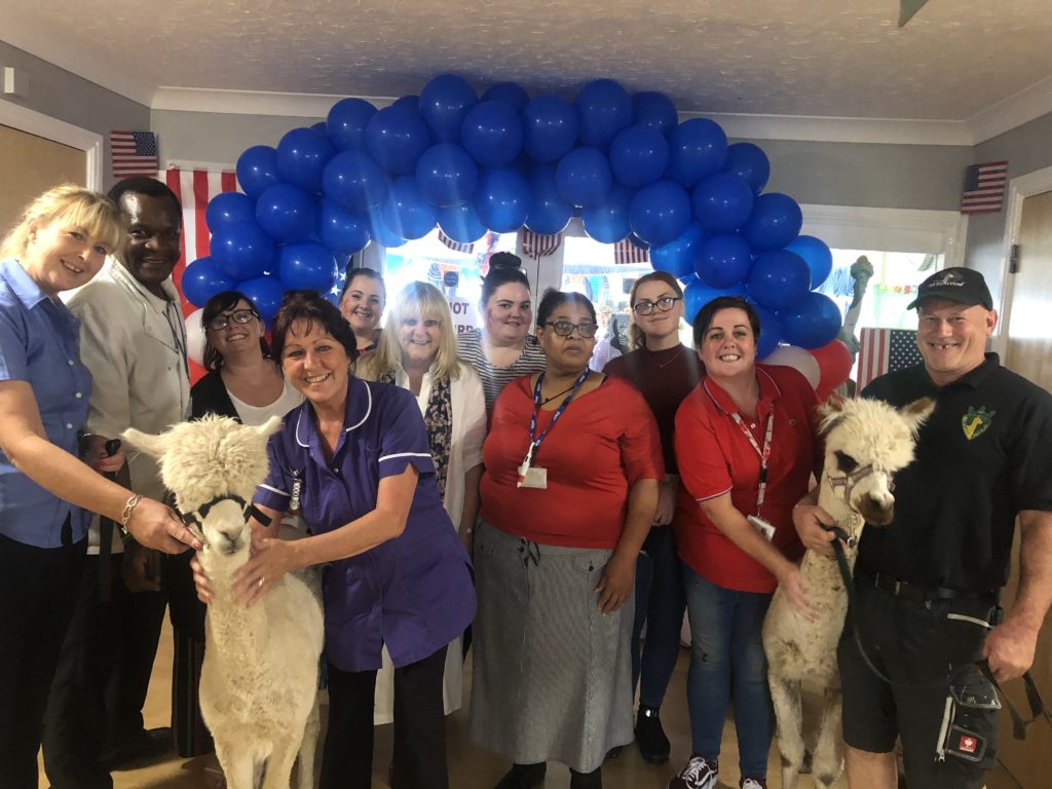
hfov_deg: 63.4
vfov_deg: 49.7
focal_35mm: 28
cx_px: 526
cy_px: 394
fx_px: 851
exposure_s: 1/7
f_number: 1.8
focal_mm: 3.99
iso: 80
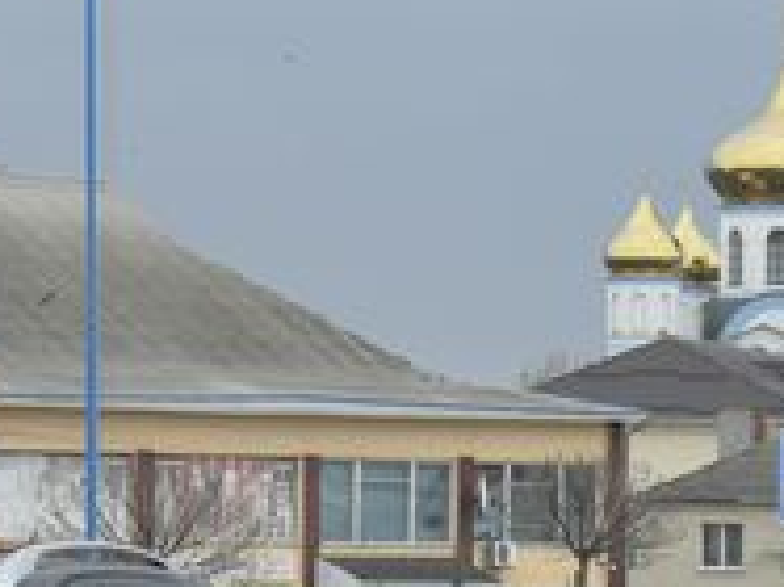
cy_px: 780
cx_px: 641
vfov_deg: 4.6
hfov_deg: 6.2
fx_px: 7196
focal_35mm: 318
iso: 280
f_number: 8
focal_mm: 55
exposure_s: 1/250
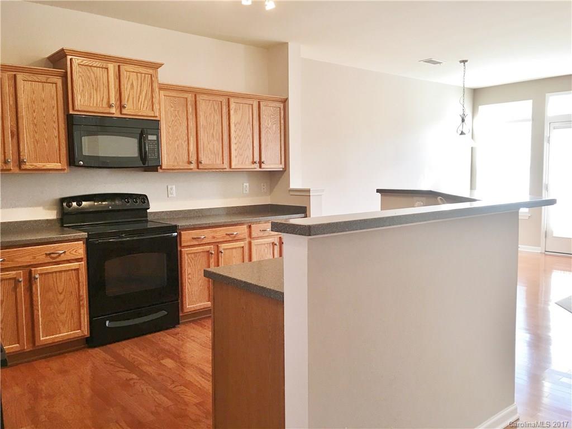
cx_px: 286
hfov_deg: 61.7
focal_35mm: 29
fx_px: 479
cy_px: 214
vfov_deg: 48.2
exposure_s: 1/30
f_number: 2.2
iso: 40
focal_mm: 4.15
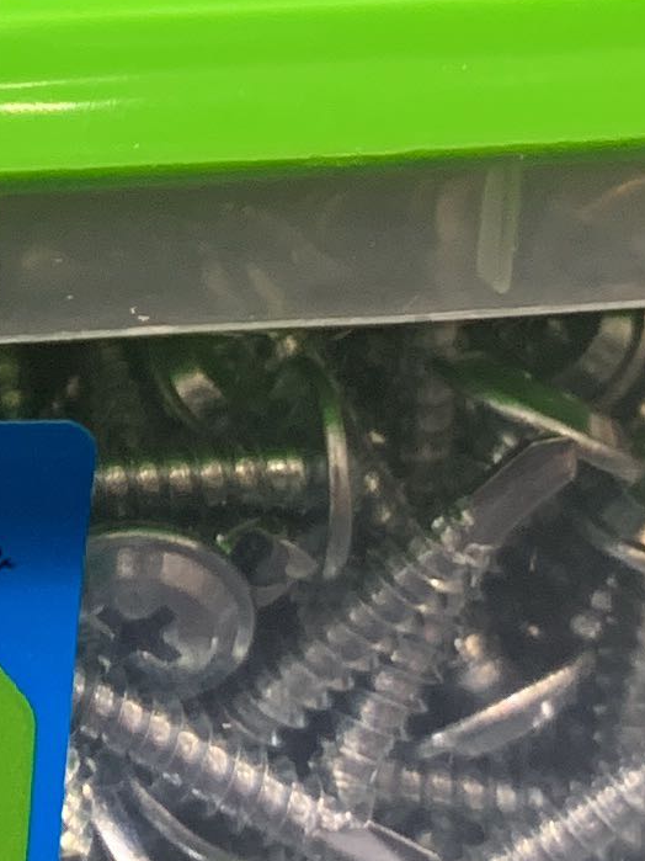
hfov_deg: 9.3
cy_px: -115
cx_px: -629
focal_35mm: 150
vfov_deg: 12.9
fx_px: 3728
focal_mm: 4.25
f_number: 1.8
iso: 100
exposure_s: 1/60
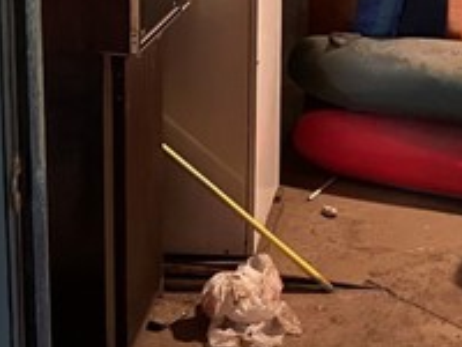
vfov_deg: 17.6
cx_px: 432
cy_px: 72
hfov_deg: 22.9
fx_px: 1108
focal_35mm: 83
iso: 640
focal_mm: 5.7
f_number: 1.5
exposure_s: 1/30
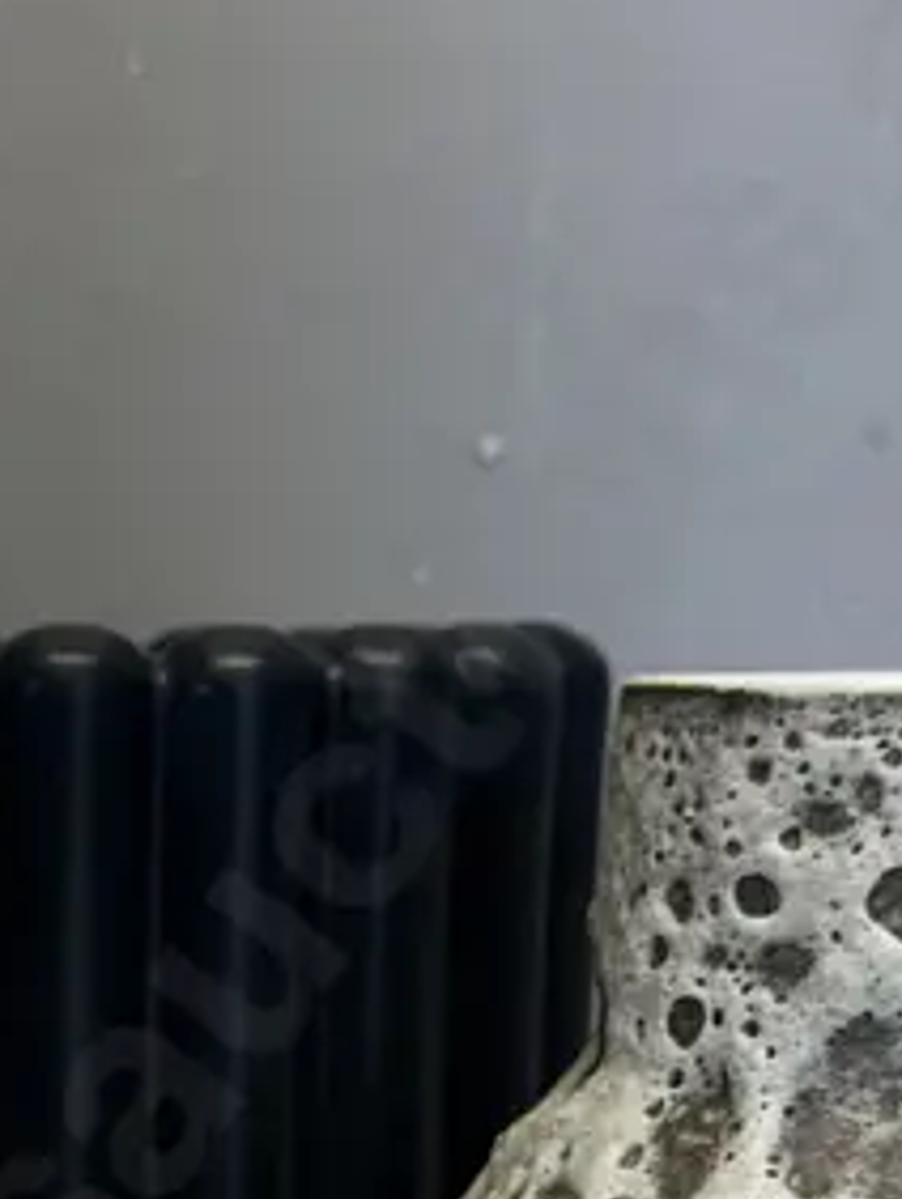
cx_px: 13
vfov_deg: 21.5
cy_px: 1276
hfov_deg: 16.7
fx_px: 3018
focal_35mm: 87
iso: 80
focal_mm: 6.86
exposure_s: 1/100
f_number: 1.78
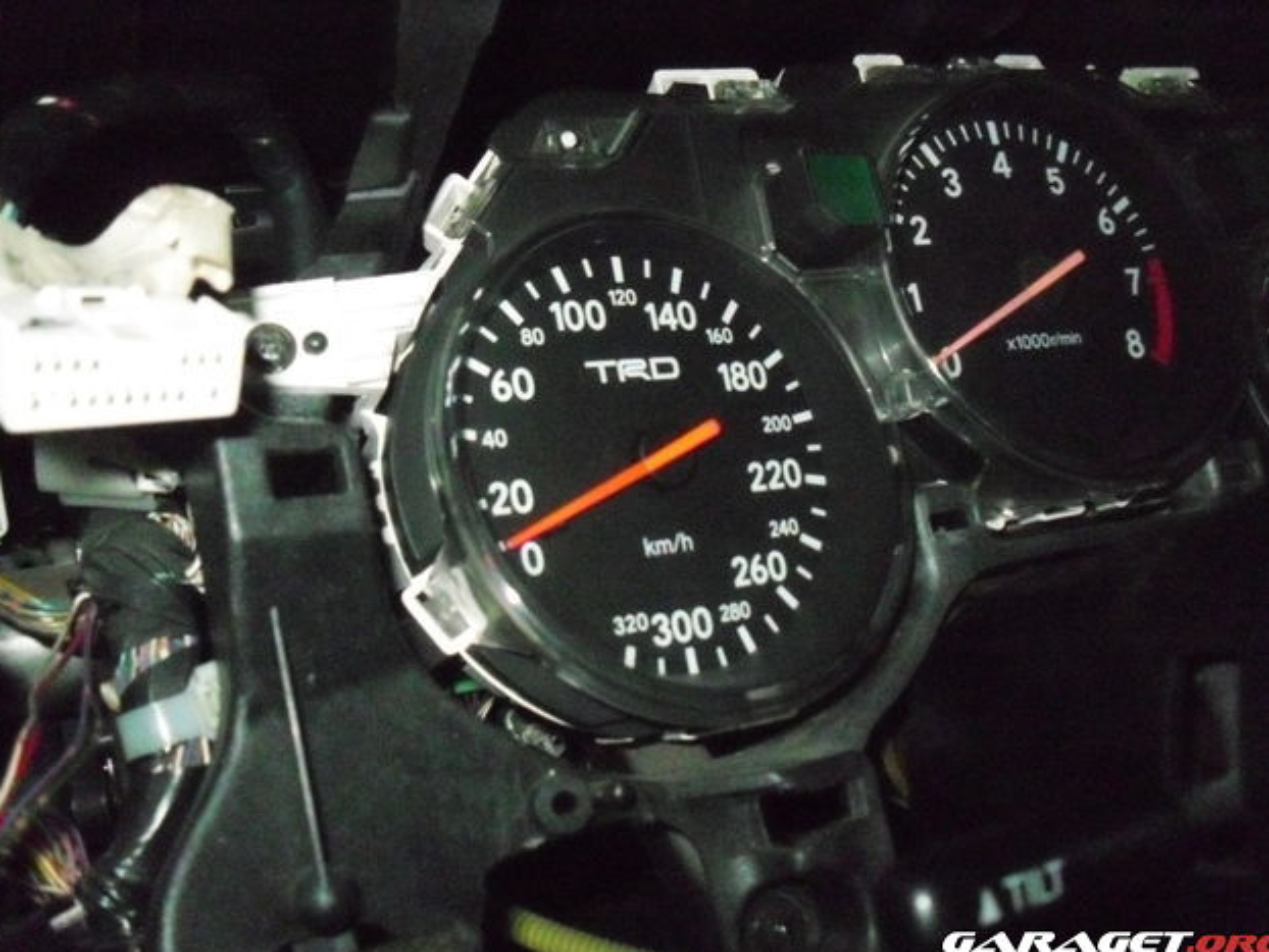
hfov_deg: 51.3
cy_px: 473
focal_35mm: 36
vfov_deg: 39.7
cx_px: 639
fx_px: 1320
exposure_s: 1/45
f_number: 7.6
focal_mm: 6.3
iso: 3200
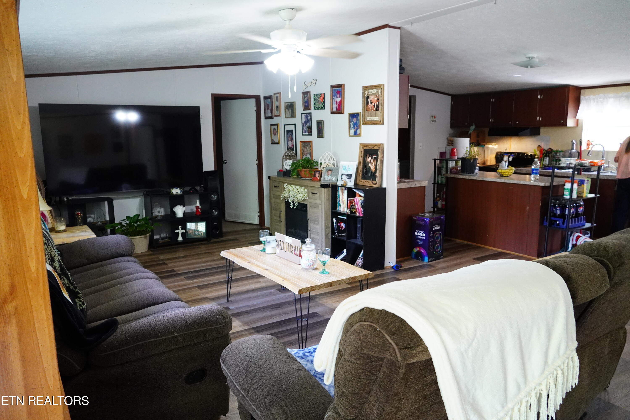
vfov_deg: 47.9
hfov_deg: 67.4
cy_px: 210
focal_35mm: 27
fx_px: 472
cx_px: 315
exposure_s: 1/60
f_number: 4
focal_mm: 18
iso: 2000
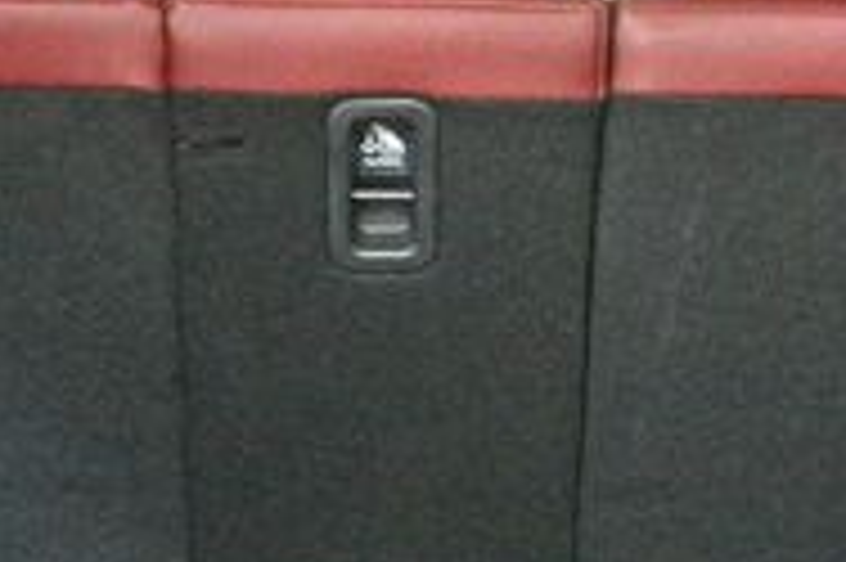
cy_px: 787
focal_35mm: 116
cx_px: 423
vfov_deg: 11.4
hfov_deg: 17.7
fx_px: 2724
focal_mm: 23
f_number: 3.8
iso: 12800
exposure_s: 1/50
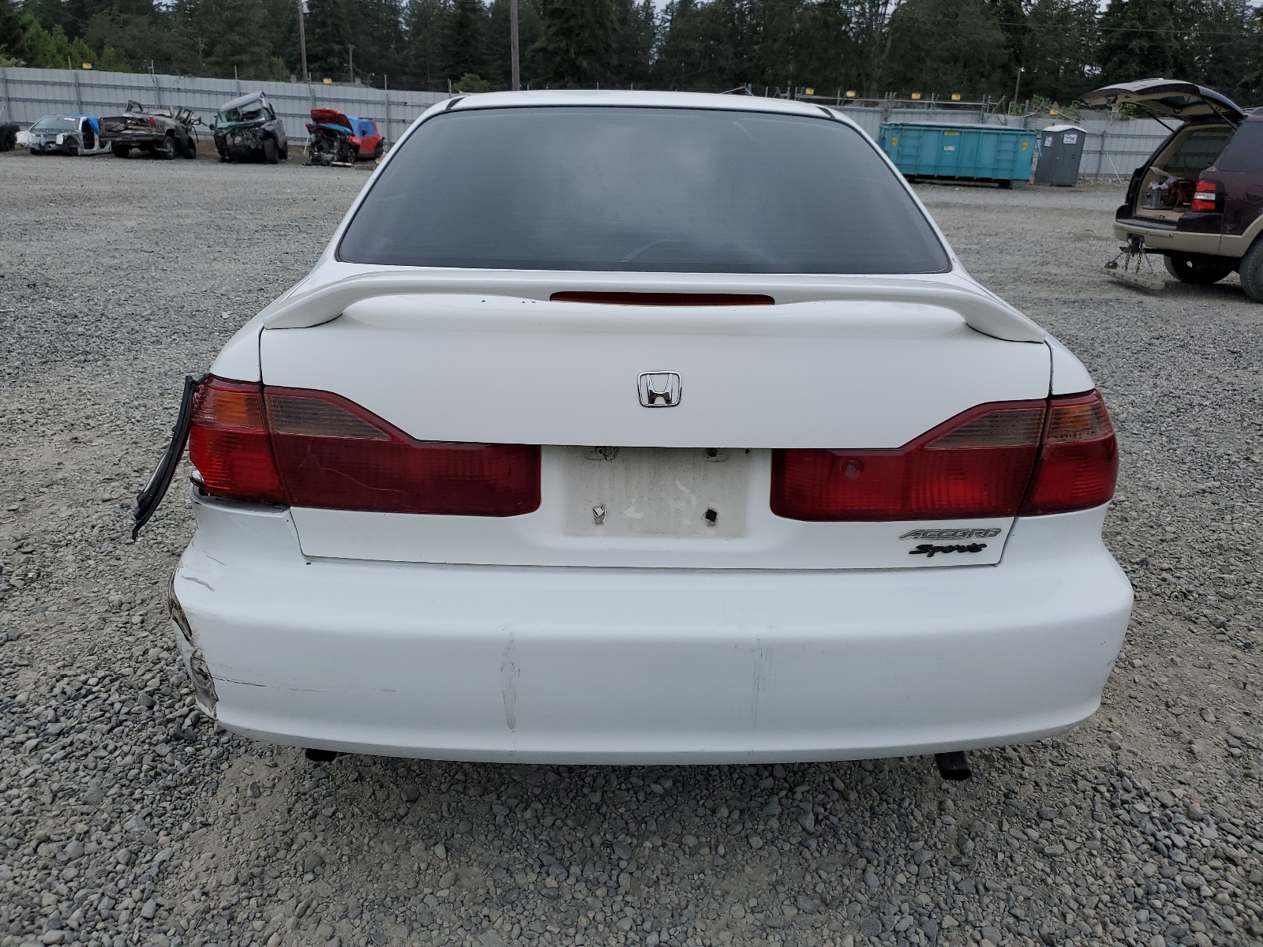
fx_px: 949
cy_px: 474
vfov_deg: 53.1
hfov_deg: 67.3
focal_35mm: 26
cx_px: 632
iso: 50
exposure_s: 1/3333
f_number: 1.5
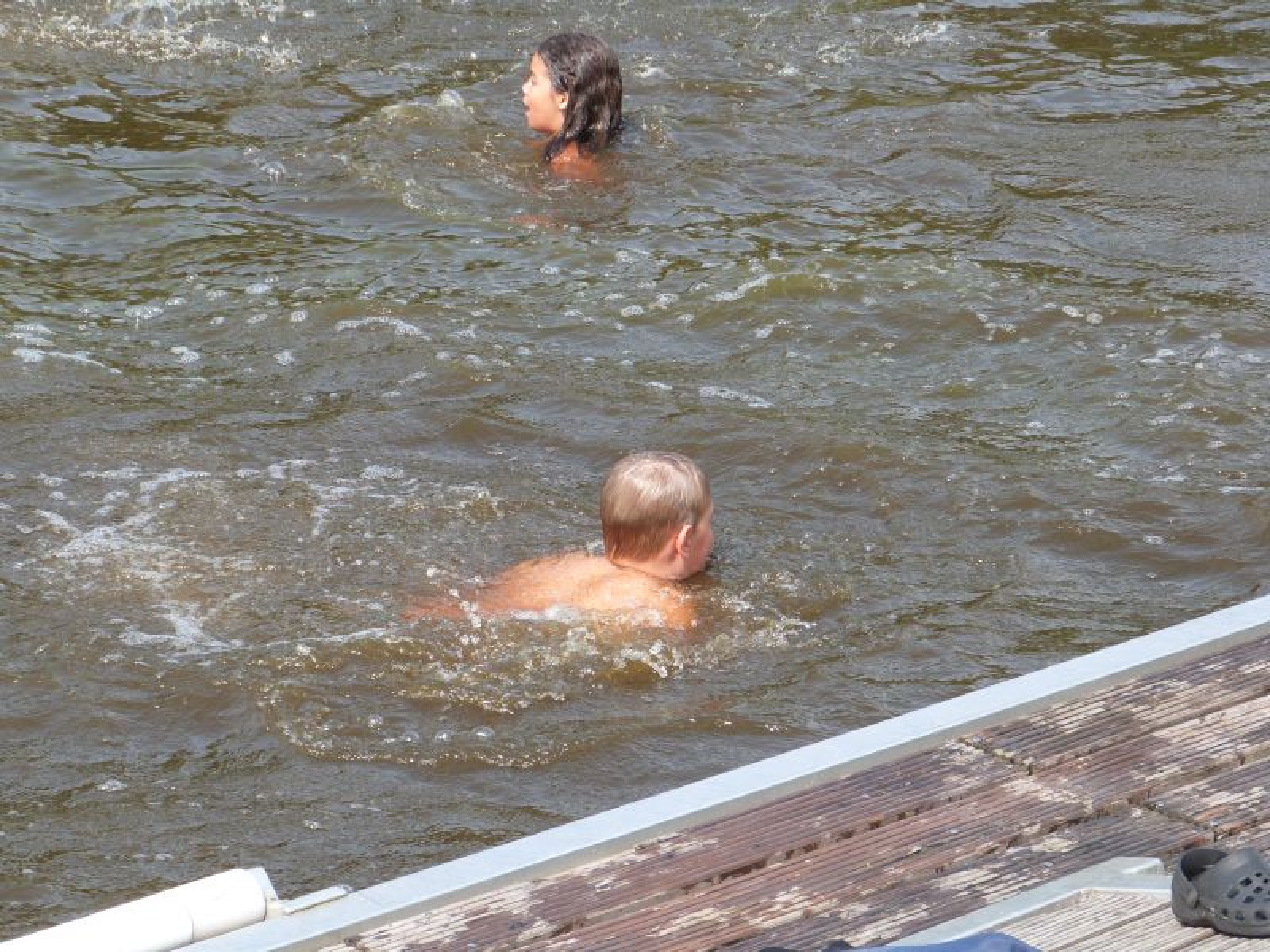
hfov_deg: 11.8
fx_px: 6127
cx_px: 635
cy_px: 476
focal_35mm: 167
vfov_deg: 8.9
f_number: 4.5
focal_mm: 30.1
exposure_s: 1/320
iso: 100
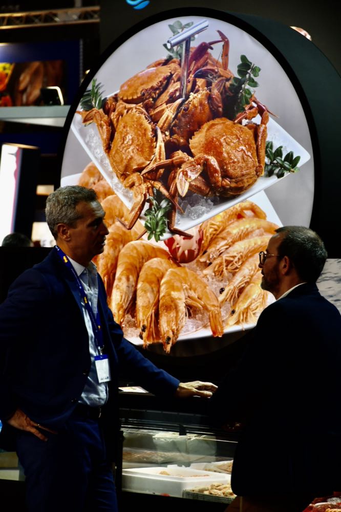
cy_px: 256
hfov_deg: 9.1
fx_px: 2133
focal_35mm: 150
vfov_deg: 13.7
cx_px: 170
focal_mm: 100
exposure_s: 1/200
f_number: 5.6
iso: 800
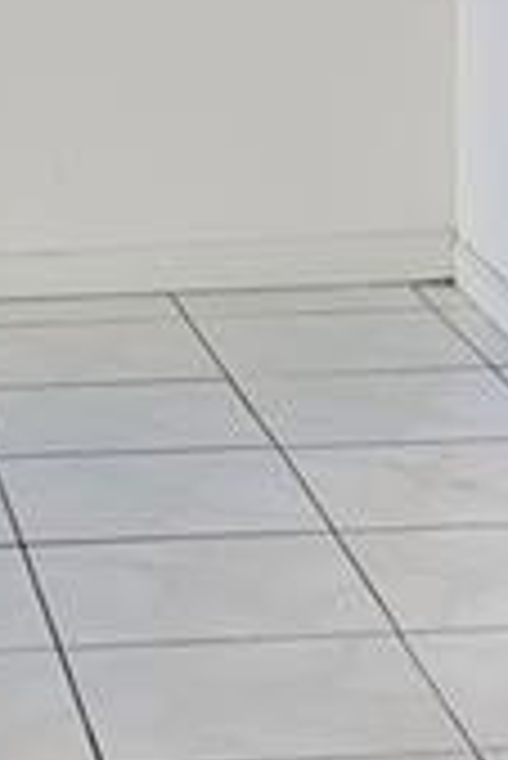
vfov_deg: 11.4
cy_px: -499
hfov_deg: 8.1
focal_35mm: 170
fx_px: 3591
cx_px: 94
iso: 200
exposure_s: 1/92
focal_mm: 6.06
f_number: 1.8
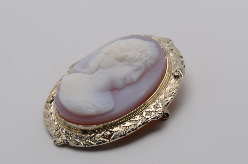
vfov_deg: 10.7
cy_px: 82
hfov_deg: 16.1
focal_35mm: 128
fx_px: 877
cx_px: 124
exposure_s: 1/125
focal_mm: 85
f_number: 20
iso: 200
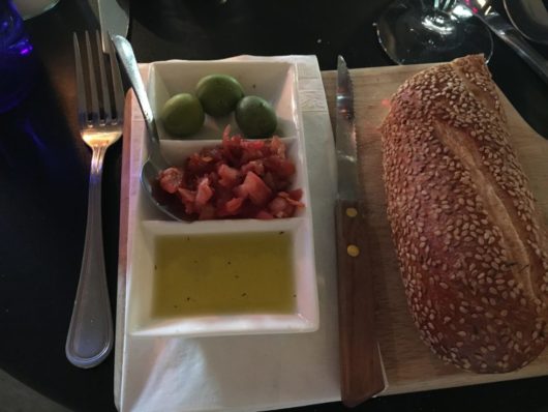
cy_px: 206
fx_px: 459
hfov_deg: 61.6
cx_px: 274
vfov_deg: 48.3
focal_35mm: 29
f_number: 2.2
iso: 400
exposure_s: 1/15
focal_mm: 4.15
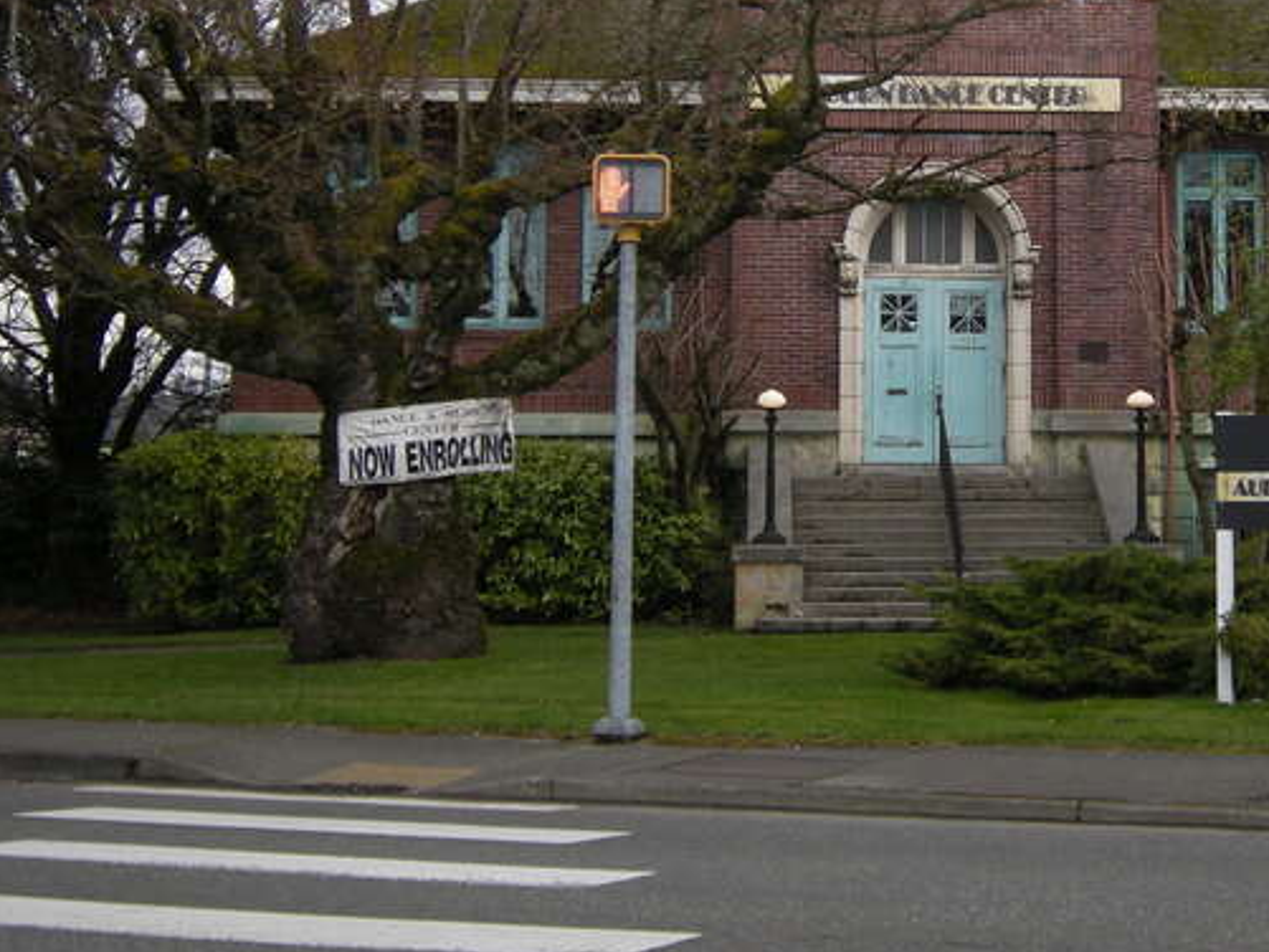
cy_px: 273
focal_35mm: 69
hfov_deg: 27.7
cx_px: 965
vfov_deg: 21.2
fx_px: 2530
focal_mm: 7.5
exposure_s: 1/240
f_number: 3.5
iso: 64
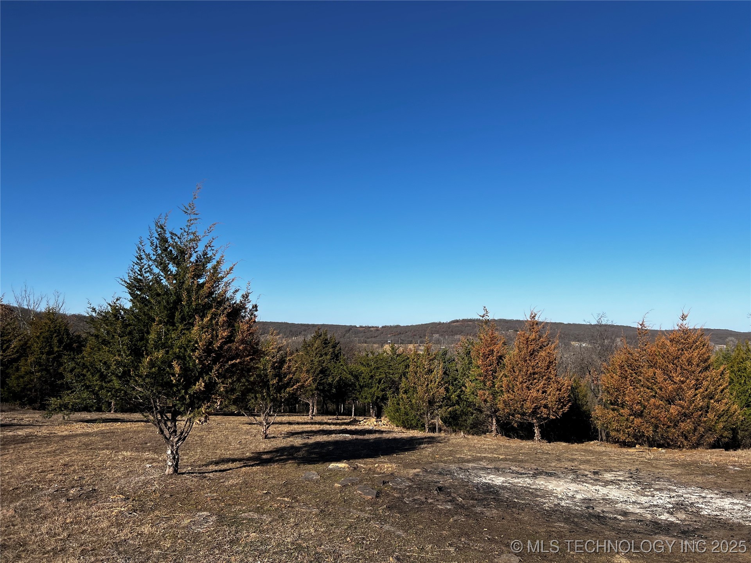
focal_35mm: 26
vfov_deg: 53.1
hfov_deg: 67.3
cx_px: 376
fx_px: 564
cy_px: 282
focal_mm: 5.7
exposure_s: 1/4831
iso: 50
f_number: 1.5
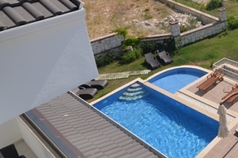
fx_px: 244
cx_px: 253
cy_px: -1
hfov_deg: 42.5
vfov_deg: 32.8
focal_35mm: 37
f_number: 9
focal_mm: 10
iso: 100
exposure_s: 1/320
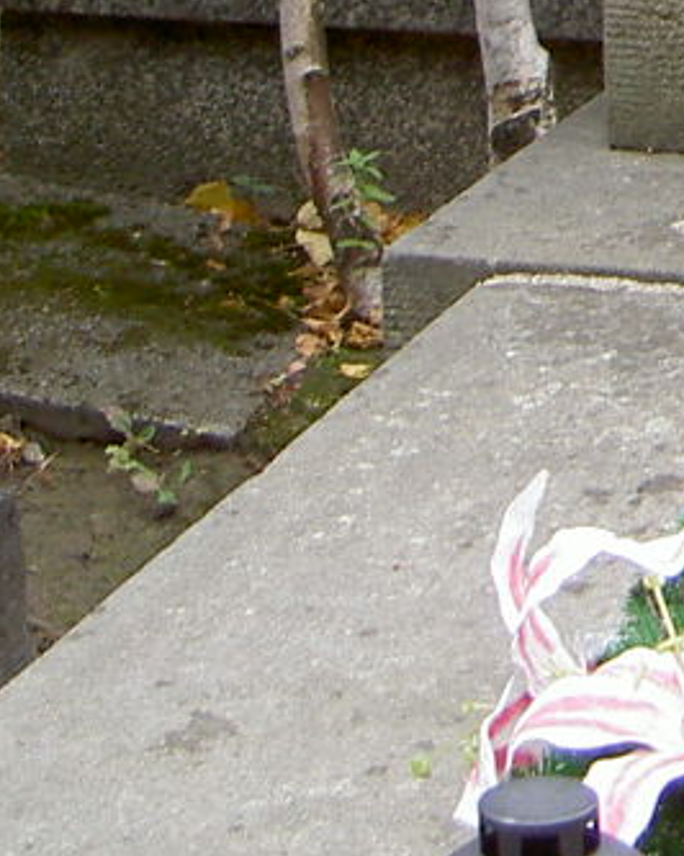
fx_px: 4635
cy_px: -391
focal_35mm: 183
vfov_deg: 10.2
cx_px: 1173
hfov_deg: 8.2
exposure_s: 1/125
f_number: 2.8
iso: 100
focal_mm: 8
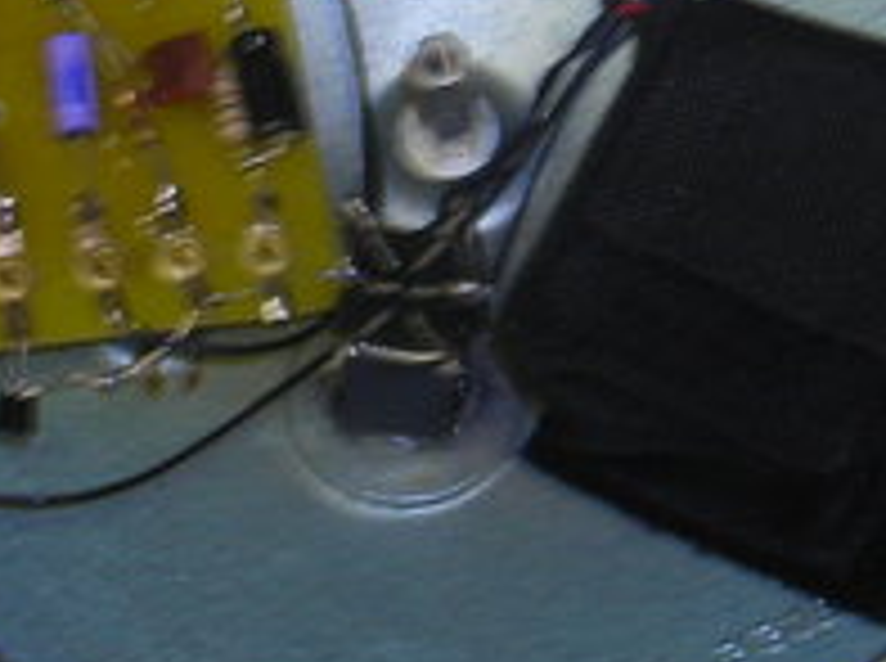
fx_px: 2964
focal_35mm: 116
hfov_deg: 16.9
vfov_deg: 12.6
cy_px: -27
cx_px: 657
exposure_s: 1/30
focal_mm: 6.3
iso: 50
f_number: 3.2
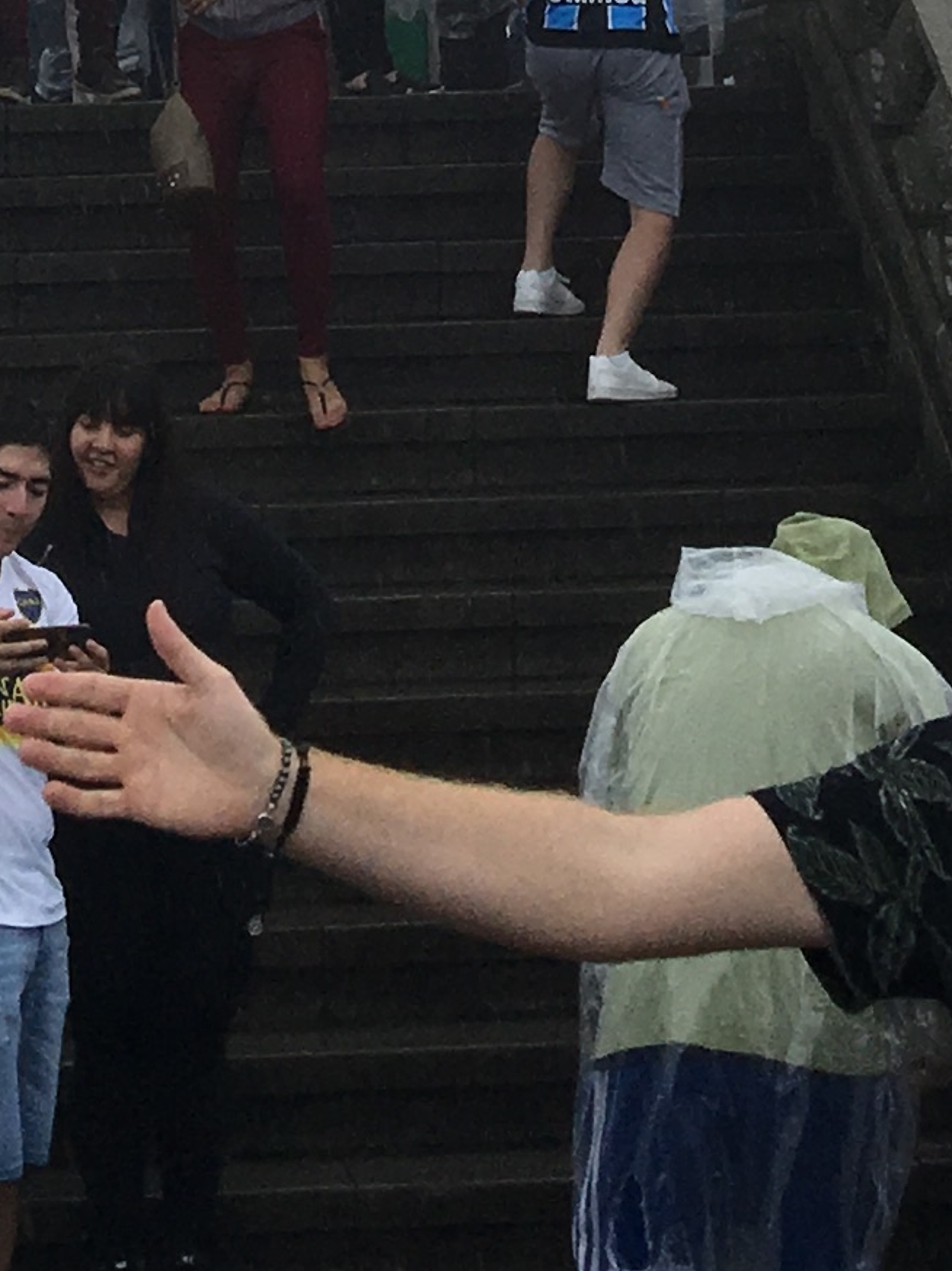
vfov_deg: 12.7
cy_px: -1338
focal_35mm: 134
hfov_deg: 11.0
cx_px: 234
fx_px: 4917
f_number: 2.2
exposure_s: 1/549
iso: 25
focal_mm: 4.15
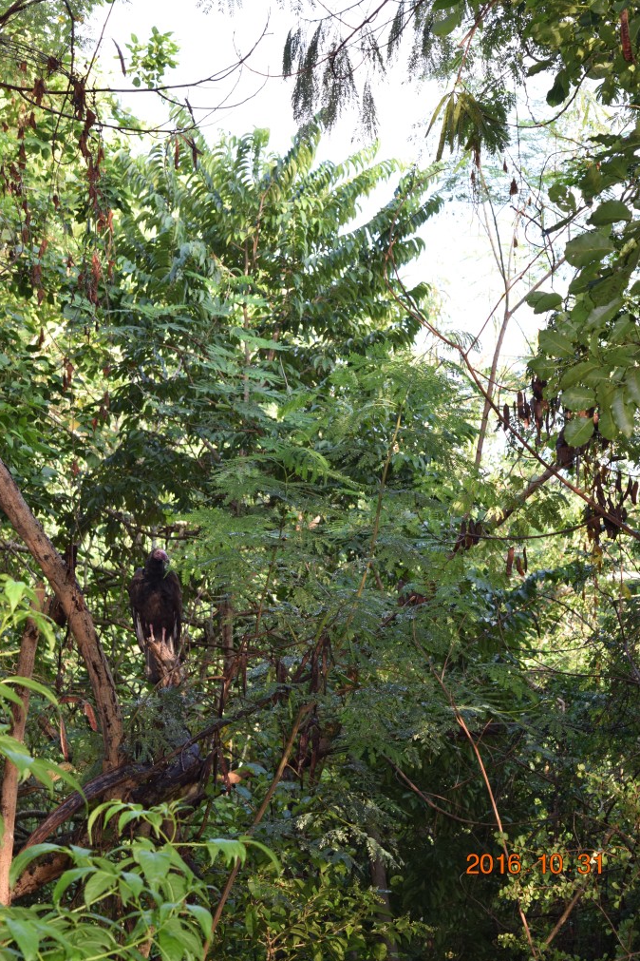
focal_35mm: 84
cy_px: 479
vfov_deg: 24.3
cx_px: 320
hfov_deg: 16.4
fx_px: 2227
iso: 500
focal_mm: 55
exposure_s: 1/125
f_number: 5.6
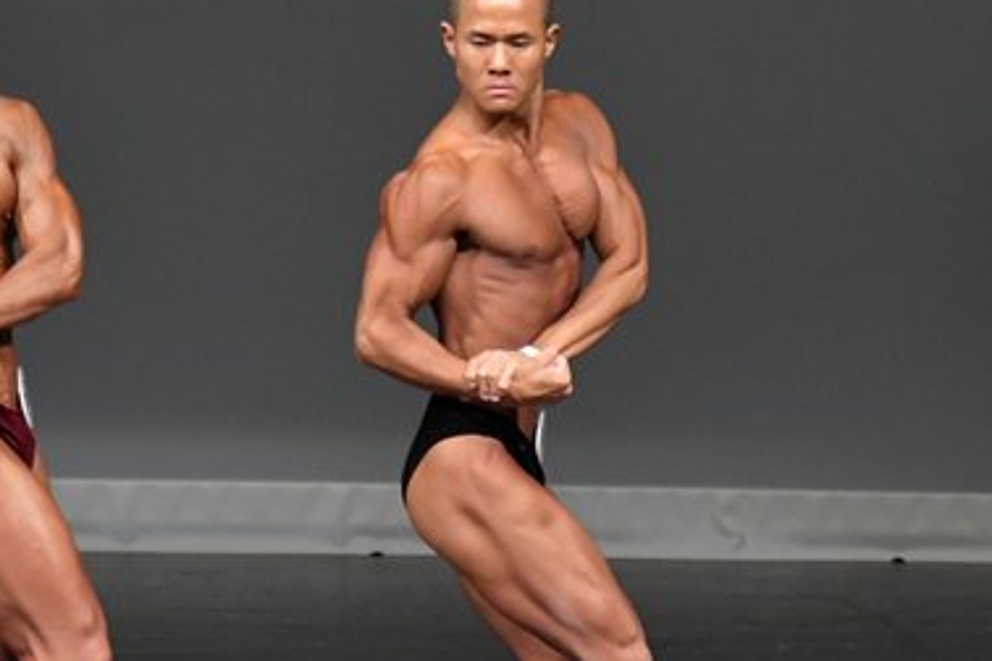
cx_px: 678
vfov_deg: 2.1
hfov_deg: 3.2
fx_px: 17772
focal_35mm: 645
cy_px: 493
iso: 4000
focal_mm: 210
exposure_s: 1/400
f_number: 5.6
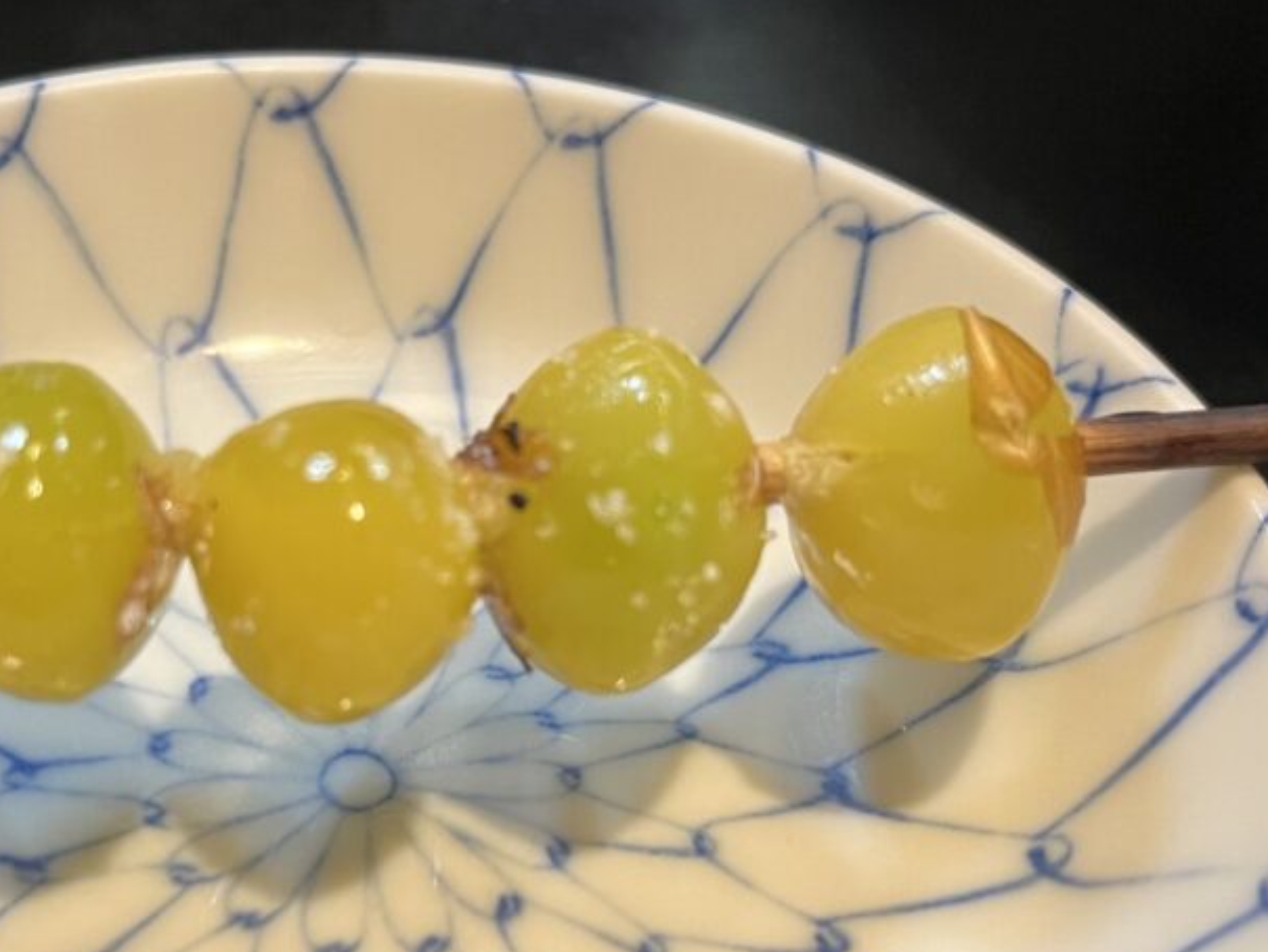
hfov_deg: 34.7
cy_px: 681
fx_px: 2015
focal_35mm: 55
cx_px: 451
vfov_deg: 26.3
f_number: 1.6
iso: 160
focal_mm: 5.1
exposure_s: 1/50
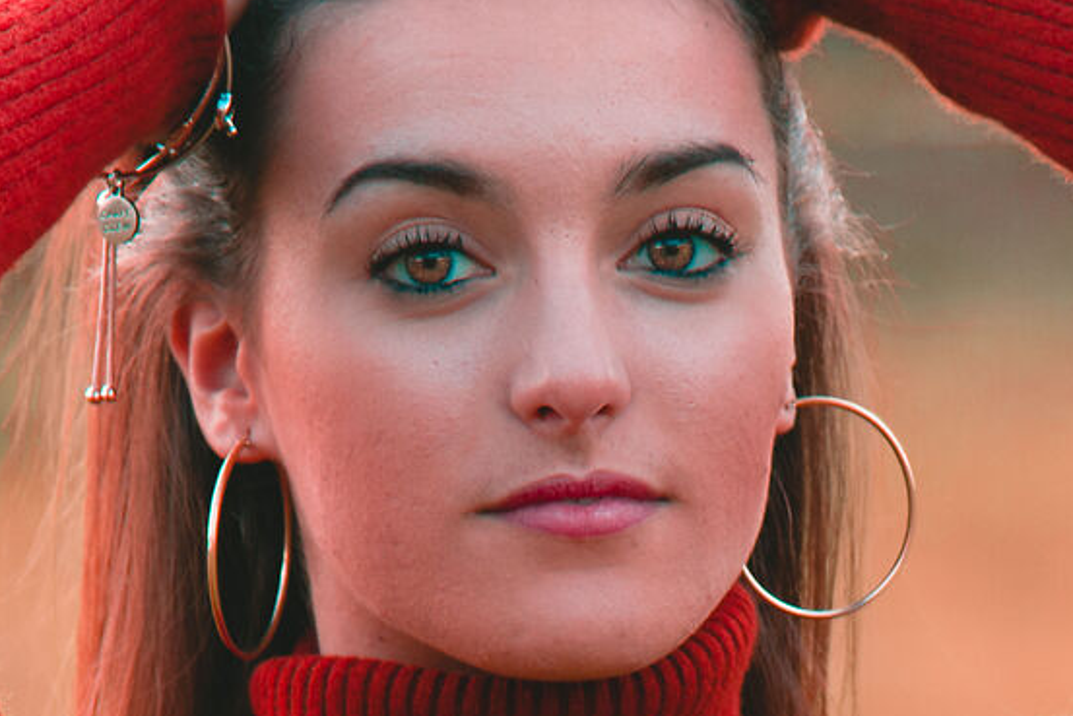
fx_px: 15532
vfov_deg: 2.6
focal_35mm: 521
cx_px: 631
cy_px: 1026
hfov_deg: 4.0
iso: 500
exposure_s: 1/320
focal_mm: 120
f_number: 4
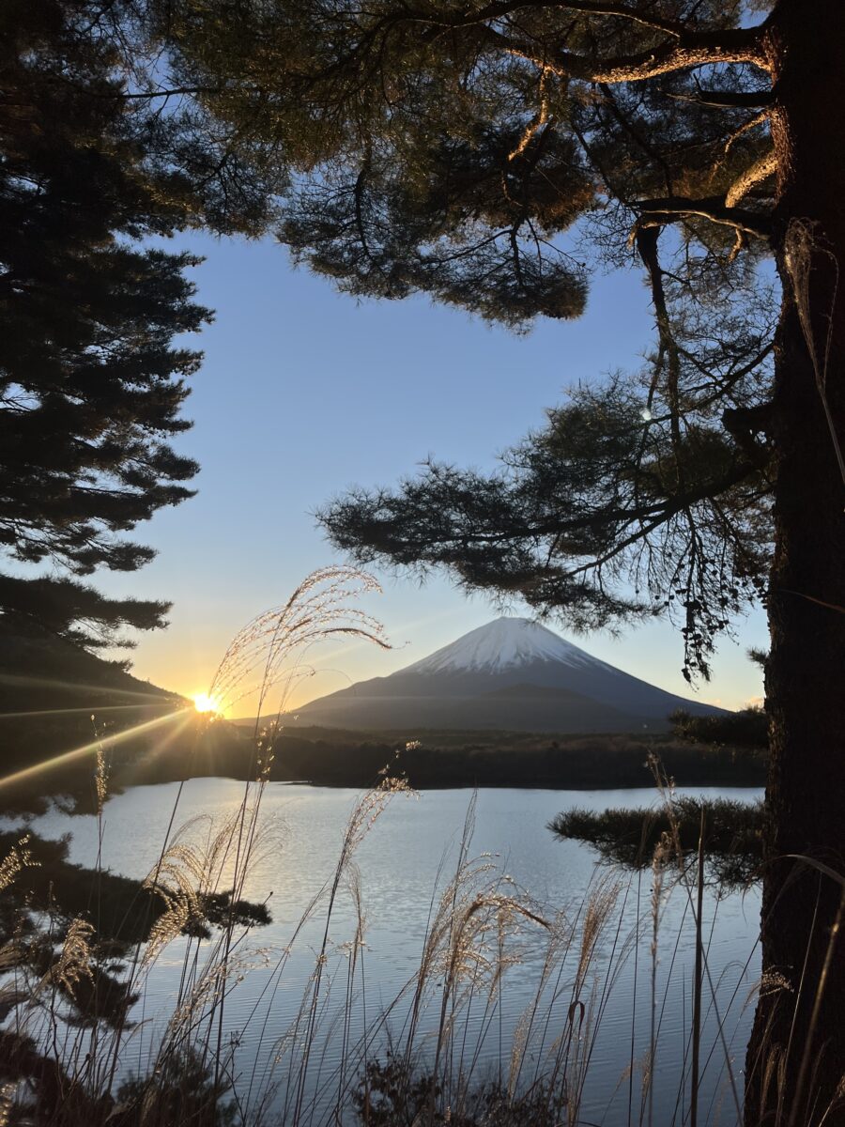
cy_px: 564
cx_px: 422
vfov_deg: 67.3
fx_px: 846
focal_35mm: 26
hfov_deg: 53.1
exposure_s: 1/3413
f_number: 1.6
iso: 50
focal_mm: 5.1
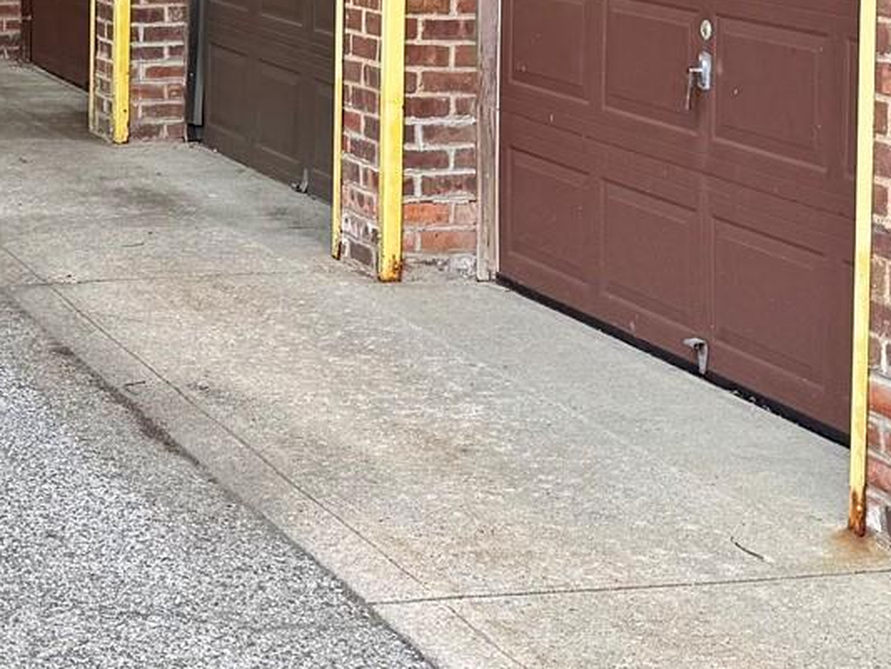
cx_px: 48
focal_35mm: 92
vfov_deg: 15.3
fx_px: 2369
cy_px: -195
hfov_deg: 20.7
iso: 80
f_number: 1.78
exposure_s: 1/593
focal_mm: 6.76
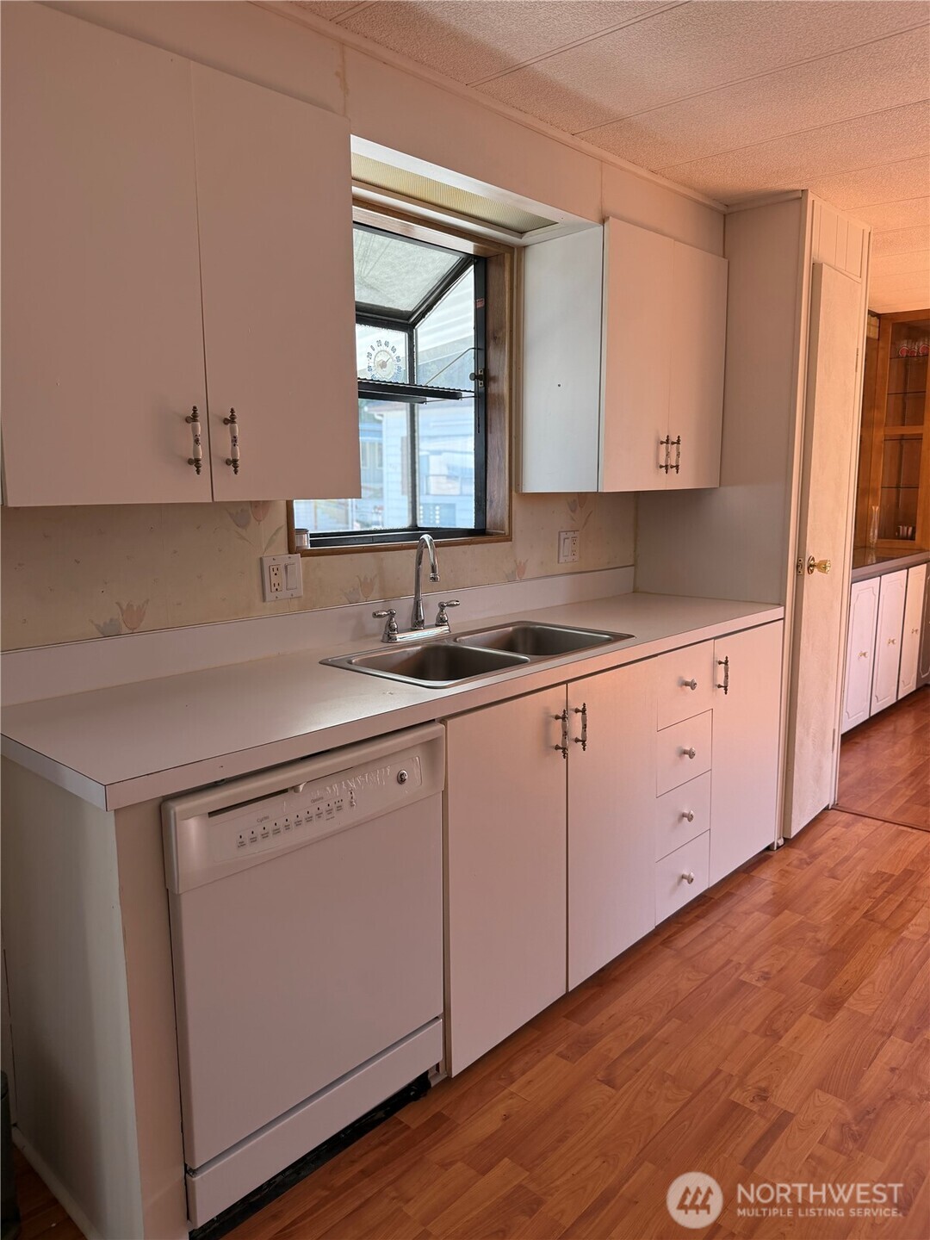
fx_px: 860
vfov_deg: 71.6
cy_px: 620
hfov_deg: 56.8
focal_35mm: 24
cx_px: 465
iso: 100
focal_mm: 6.76
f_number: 1.78
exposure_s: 1/243
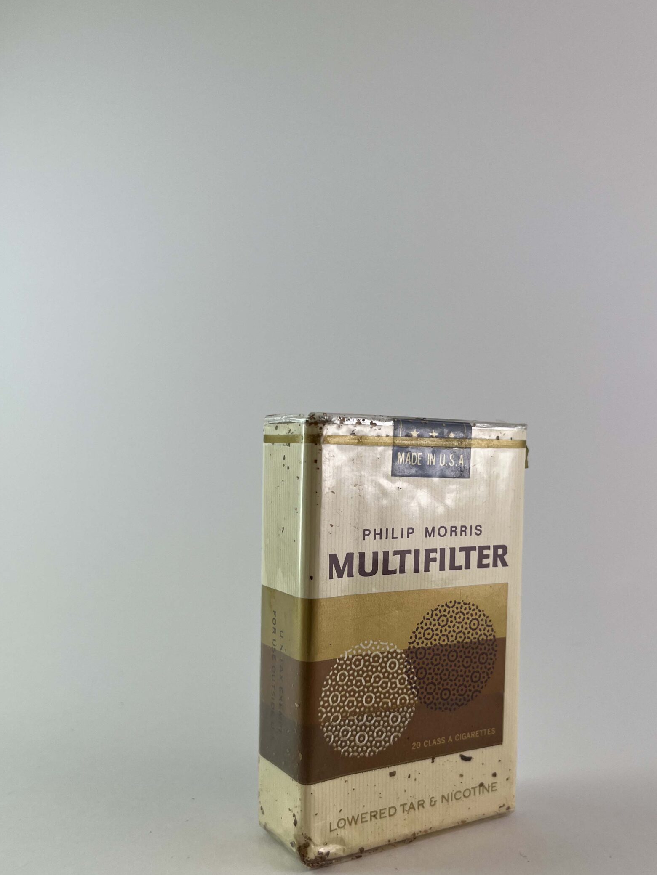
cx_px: 361
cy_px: 501
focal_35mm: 32
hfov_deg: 44.1
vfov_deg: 56.6
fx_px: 810
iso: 50
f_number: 1.6
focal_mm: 5.1
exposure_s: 1/419
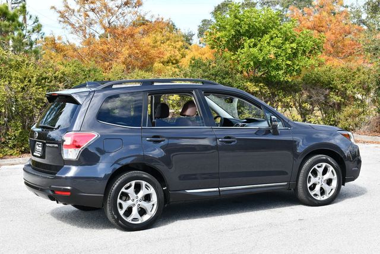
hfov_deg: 29.6
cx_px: 190
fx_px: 718
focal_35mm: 68
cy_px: 127
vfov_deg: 20.1
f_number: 7.1
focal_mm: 34
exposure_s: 1/250
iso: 200
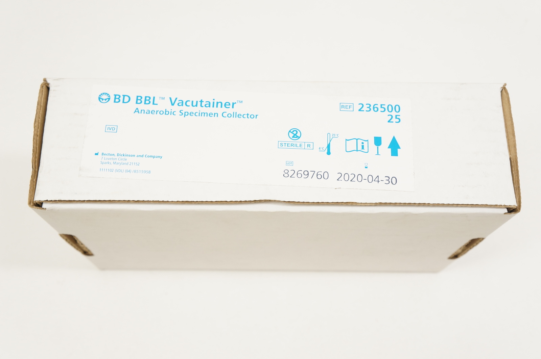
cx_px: 270
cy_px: 180
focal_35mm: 42
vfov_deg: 31.8
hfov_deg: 46.4
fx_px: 630
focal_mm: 28
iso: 400
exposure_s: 1/60
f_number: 6.3
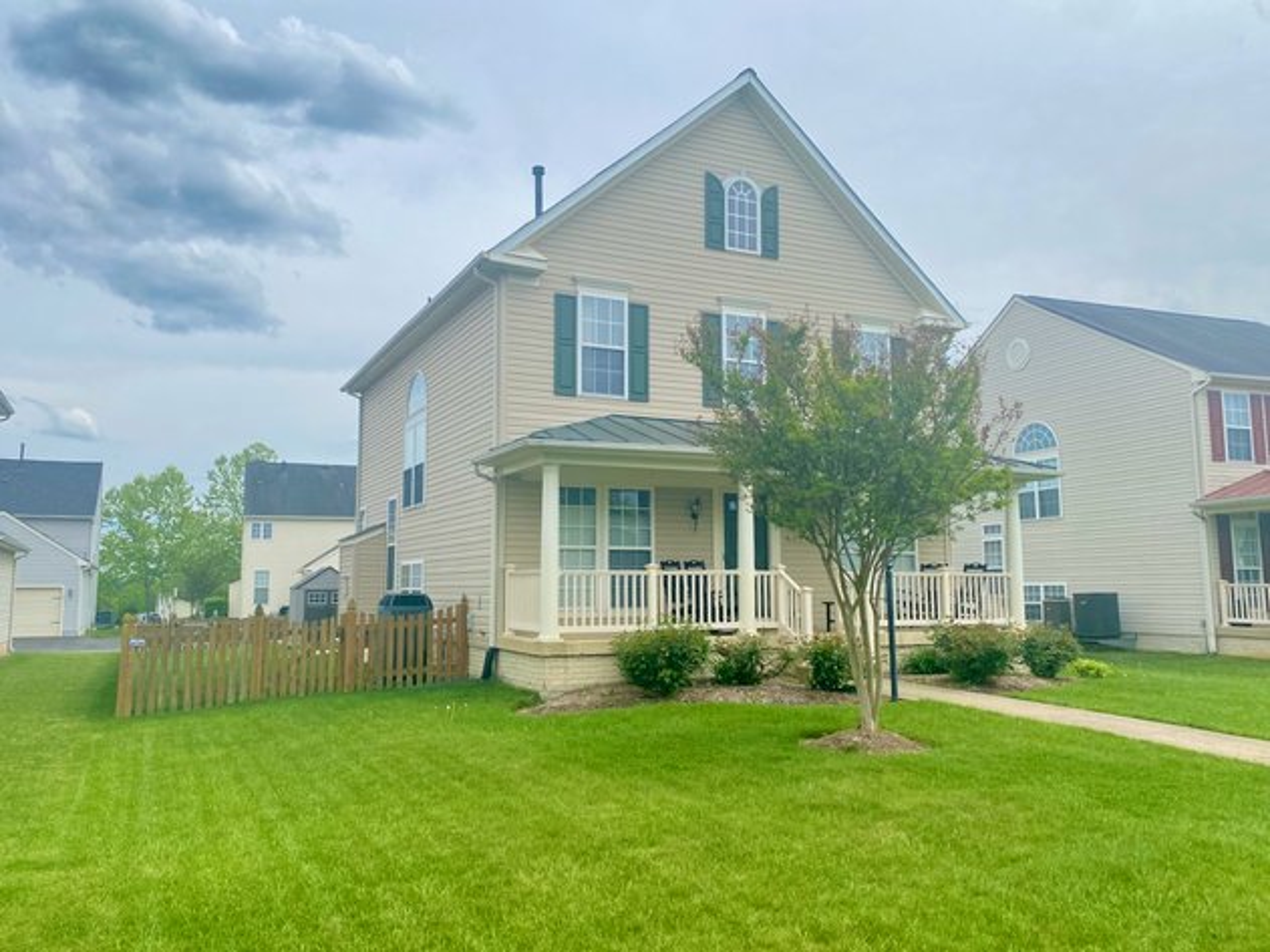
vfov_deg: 53.0
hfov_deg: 67.3
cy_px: 476
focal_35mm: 26
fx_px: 954
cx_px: 635
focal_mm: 4.25
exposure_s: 1/2410
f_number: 1.8
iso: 32
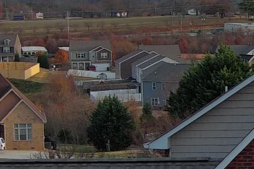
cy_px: 143
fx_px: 1558
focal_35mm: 221
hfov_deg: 8.8
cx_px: 517
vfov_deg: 6.2
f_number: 2.8
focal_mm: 10.57
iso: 100
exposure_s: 1/405
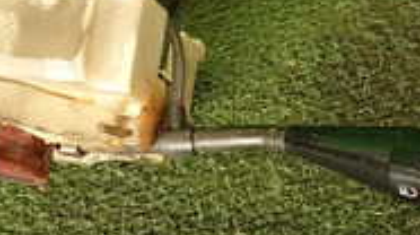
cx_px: 113
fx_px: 979
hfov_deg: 24.0
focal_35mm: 88
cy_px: -27
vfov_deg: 13.4
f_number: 2
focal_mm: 4.5
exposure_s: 1/60
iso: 200
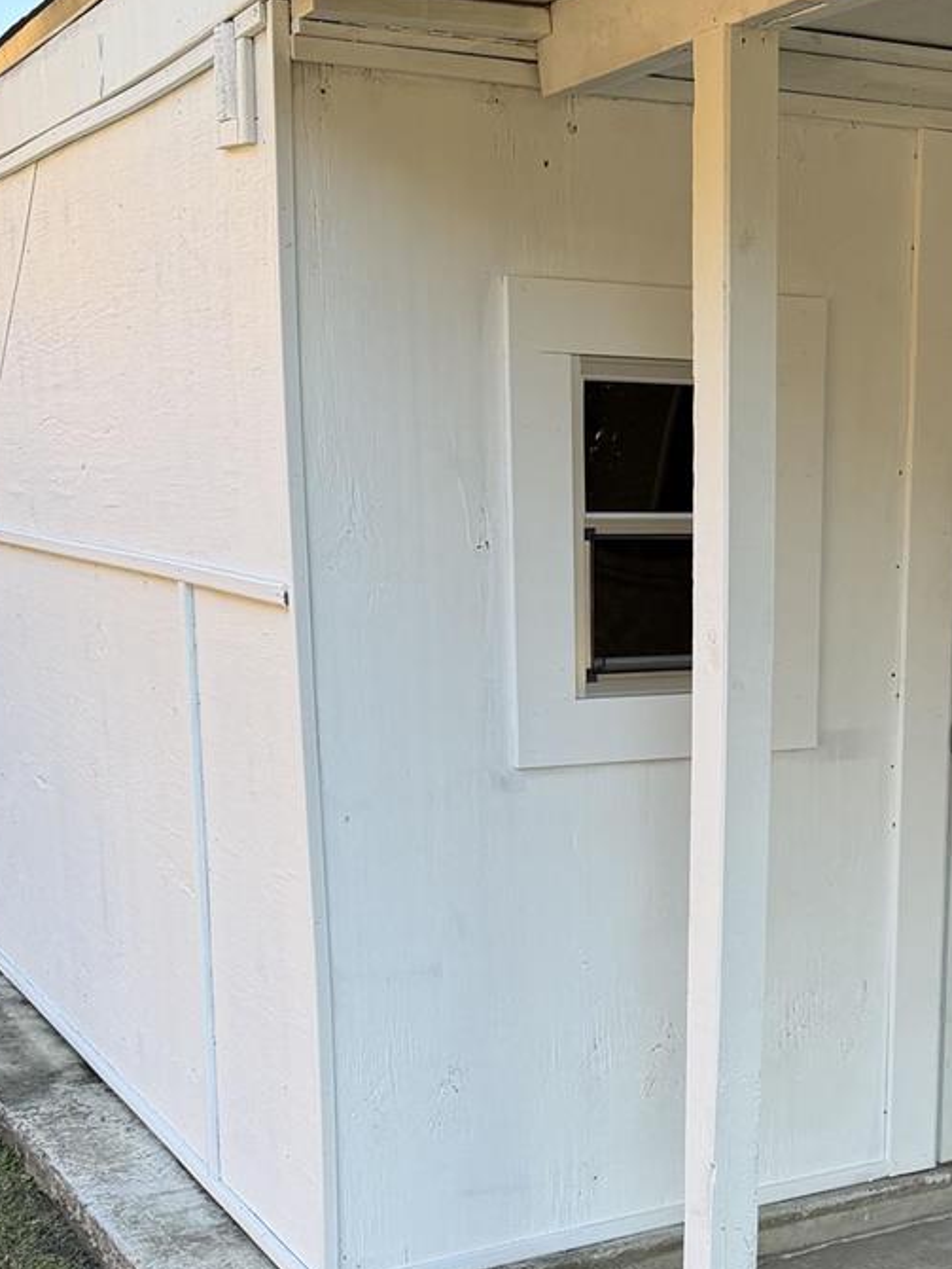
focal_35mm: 55
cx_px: 791
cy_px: 977
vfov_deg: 34.1
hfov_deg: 26.0
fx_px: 2016
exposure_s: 1/383
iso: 80
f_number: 1.78
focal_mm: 6.76
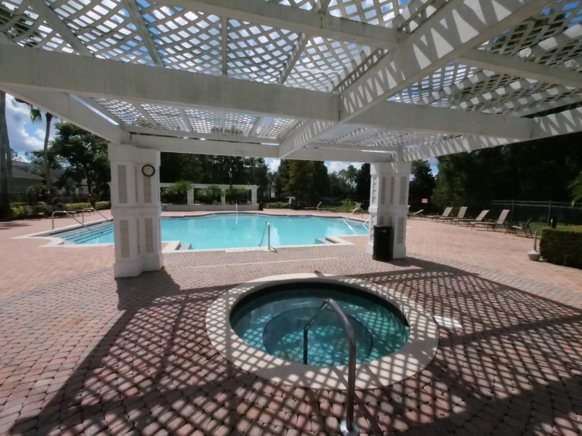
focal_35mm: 14
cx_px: 291
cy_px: 218
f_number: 22
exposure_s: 1/5000
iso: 12800
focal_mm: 7
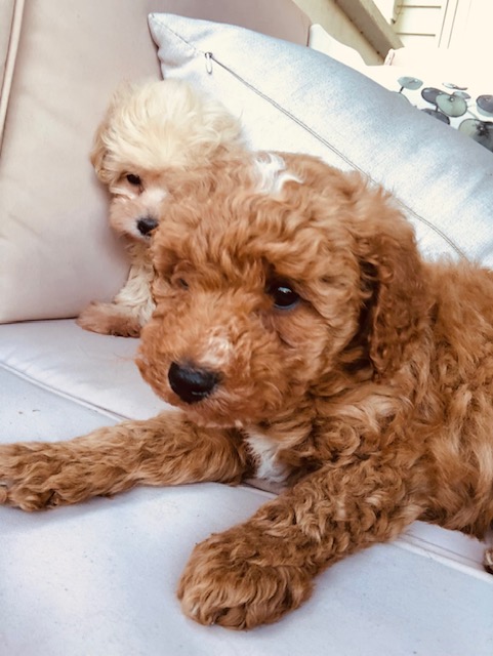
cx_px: 246
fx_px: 607
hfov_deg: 44.2
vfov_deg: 56.8
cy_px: 328
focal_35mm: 32
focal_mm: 2.87
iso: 80
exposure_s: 1/60
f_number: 2.2
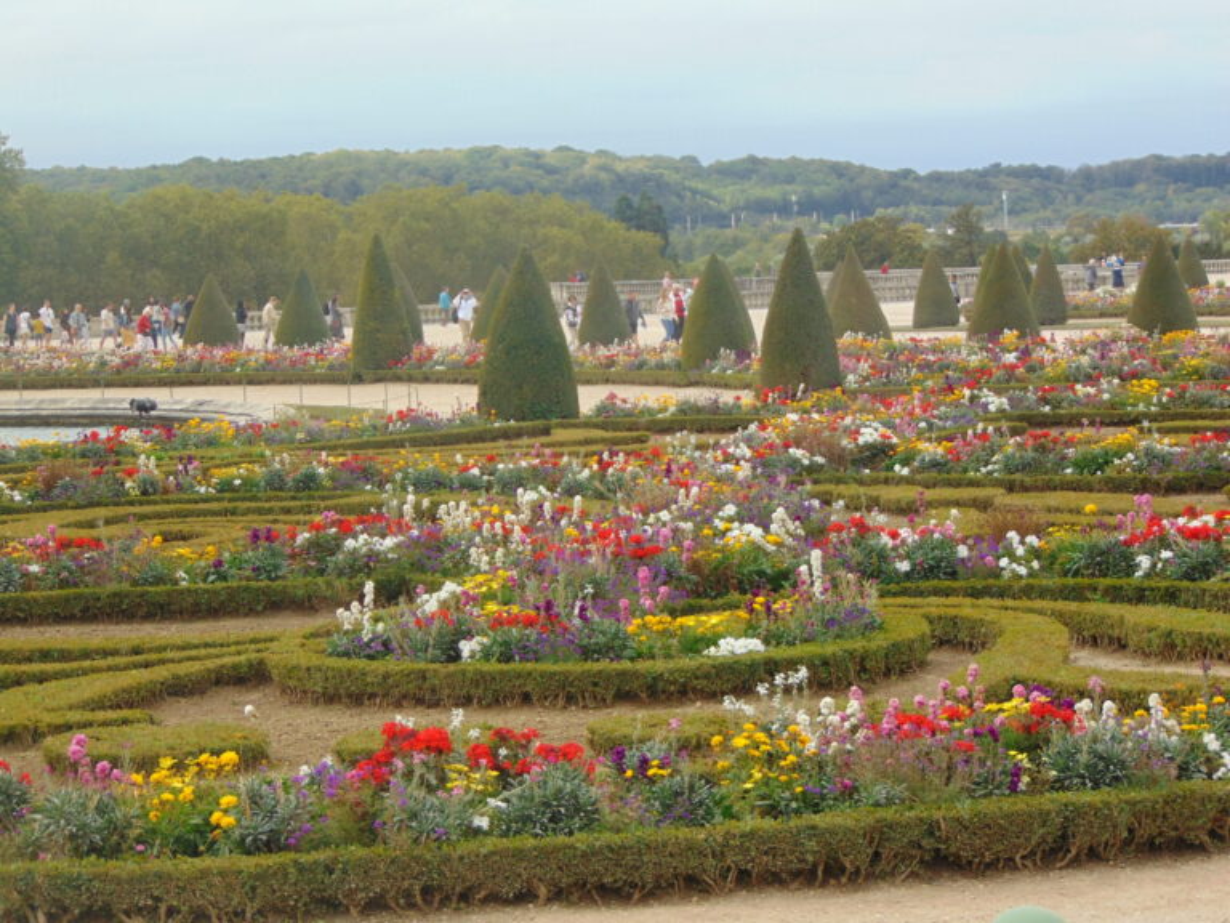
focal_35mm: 108
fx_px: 3838
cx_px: 615
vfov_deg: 13.7
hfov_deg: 18.2
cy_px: 462
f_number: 3.9
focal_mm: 19.4
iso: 80
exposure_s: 1/320
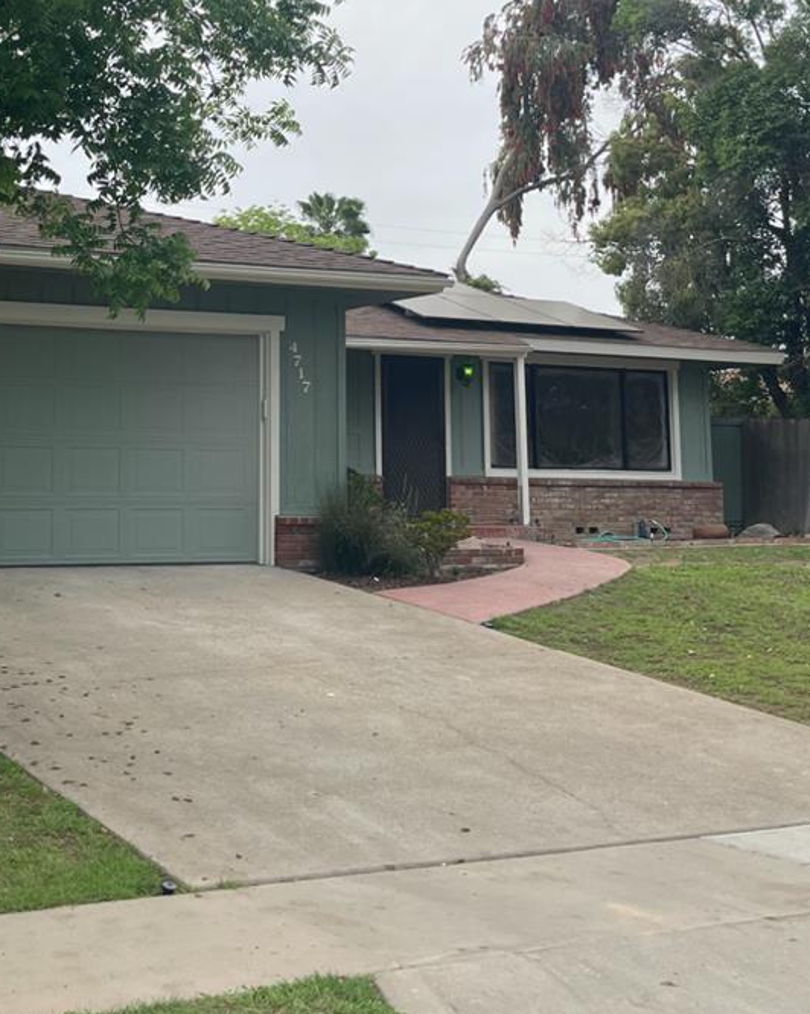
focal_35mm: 55
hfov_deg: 27.4
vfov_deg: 33.4
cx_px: 252
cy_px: 239
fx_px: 1650
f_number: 1.6
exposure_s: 1/2597
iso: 32
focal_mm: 5.1
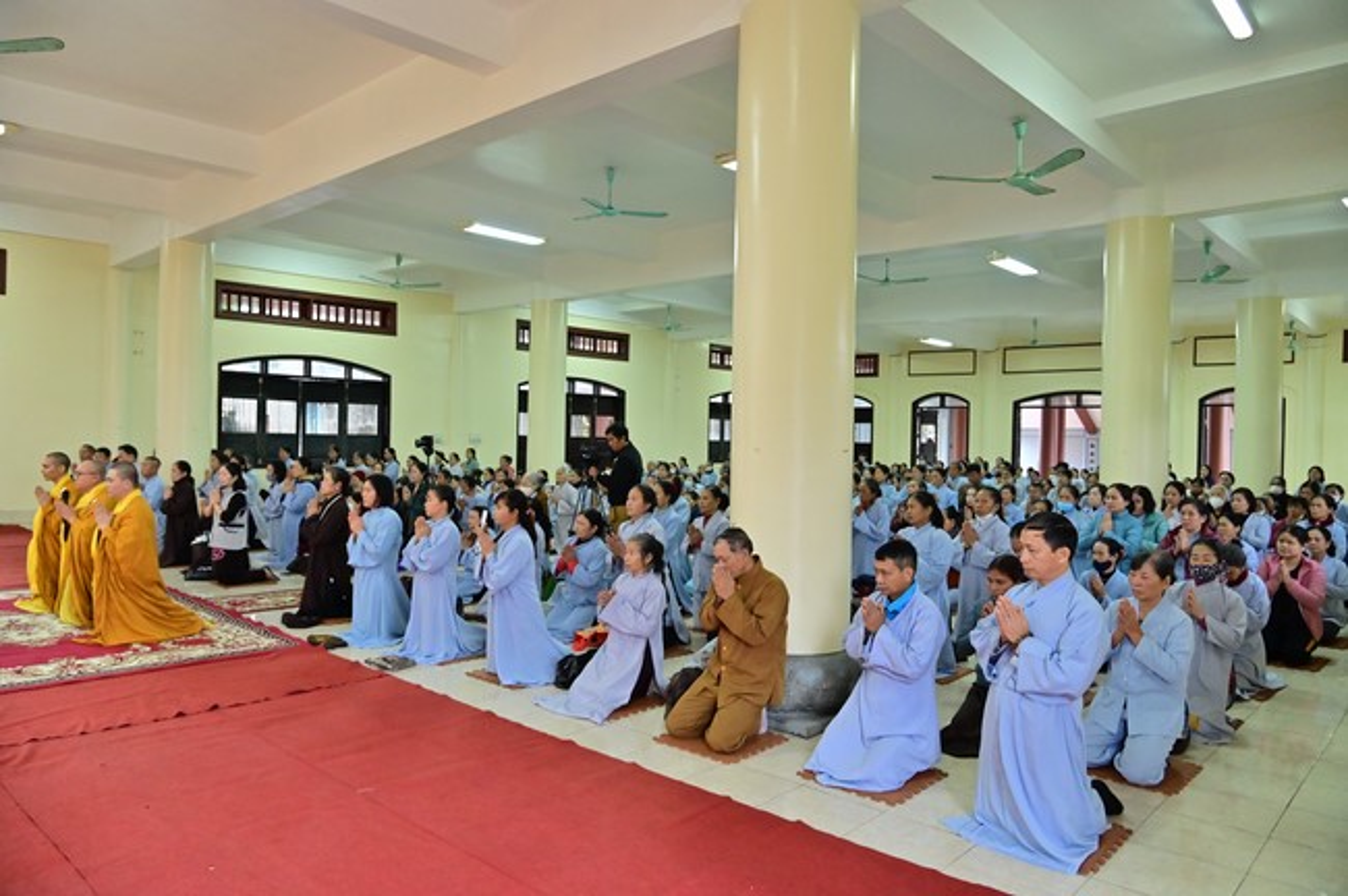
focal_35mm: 24
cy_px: 448
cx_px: 674
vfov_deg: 53.0
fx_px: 898
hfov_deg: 73.8
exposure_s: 1/100
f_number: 5.6
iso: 3200
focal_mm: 24
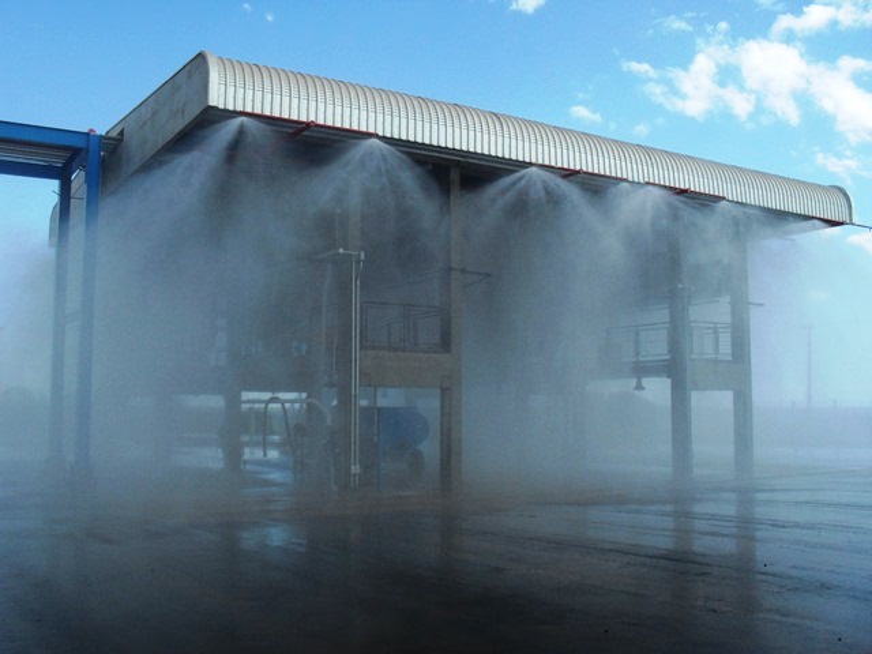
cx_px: 436
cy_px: 327
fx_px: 882
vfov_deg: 40.7
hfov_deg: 52.6
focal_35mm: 35
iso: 100
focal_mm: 6.3
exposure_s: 1/125
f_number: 8.4
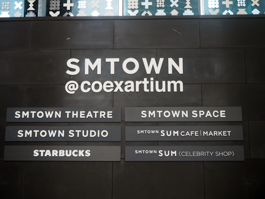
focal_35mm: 50
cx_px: 132
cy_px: 100
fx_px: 383
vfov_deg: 29.1
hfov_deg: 38.2
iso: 200
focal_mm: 25
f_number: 5.6
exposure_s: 1/100
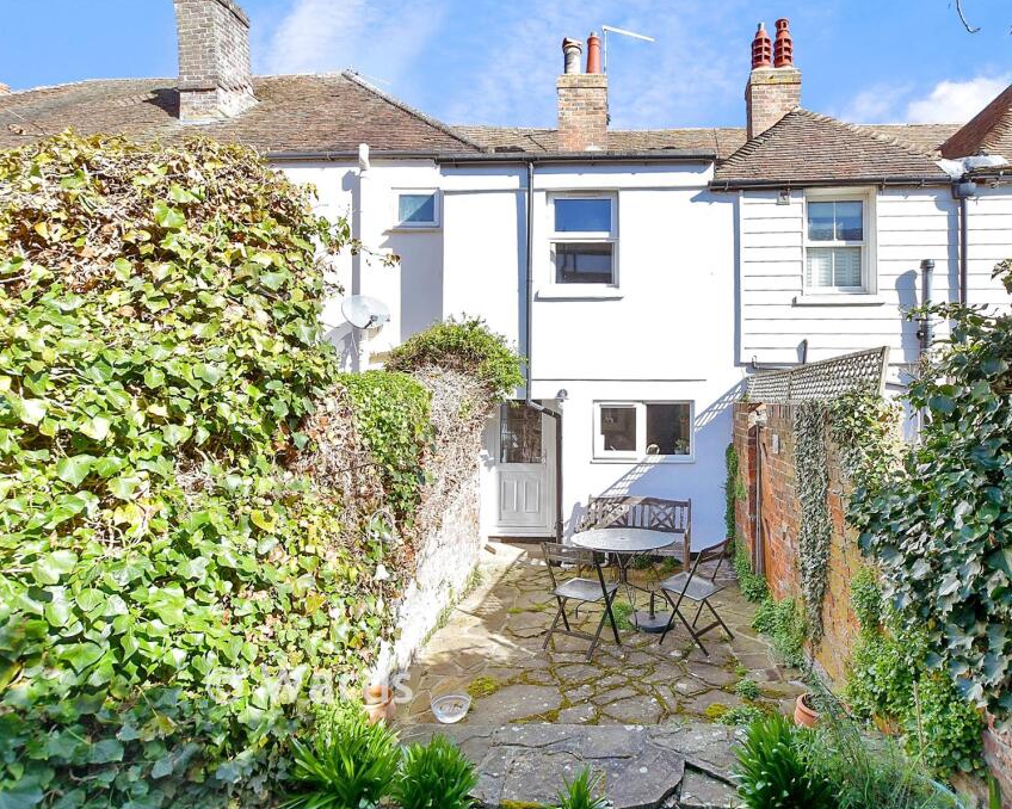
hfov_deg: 88.6
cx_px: 603
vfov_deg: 77.0
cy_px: 405
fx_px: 509
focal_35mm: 17
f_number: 6.3
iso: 160
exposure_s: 1/200
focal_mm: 10
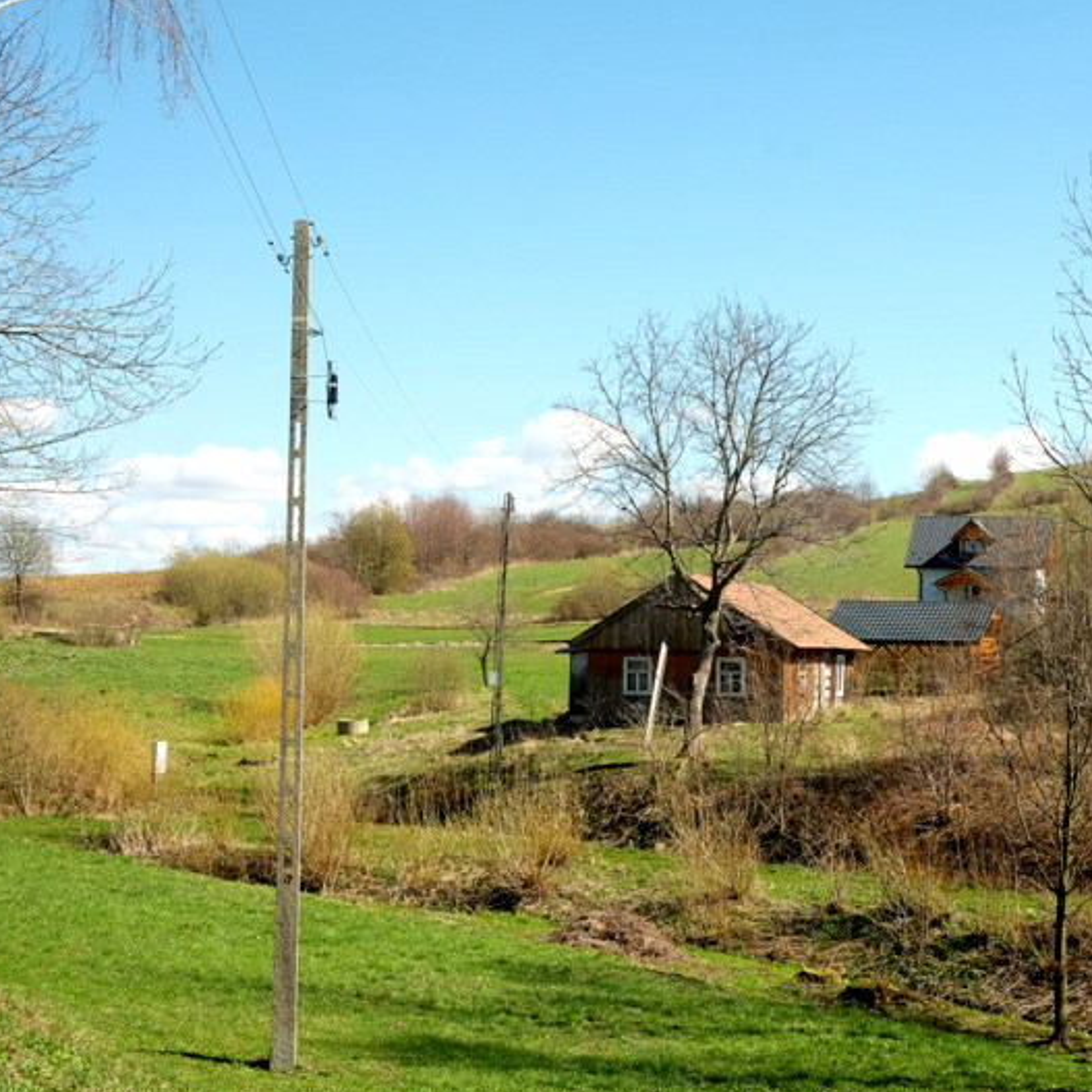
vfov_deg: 34.7
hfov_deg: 34.0
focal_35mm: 49
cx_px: 804
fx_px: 1749
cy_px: 547
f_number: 13
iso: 200
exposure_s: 1/60
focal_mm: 25.4
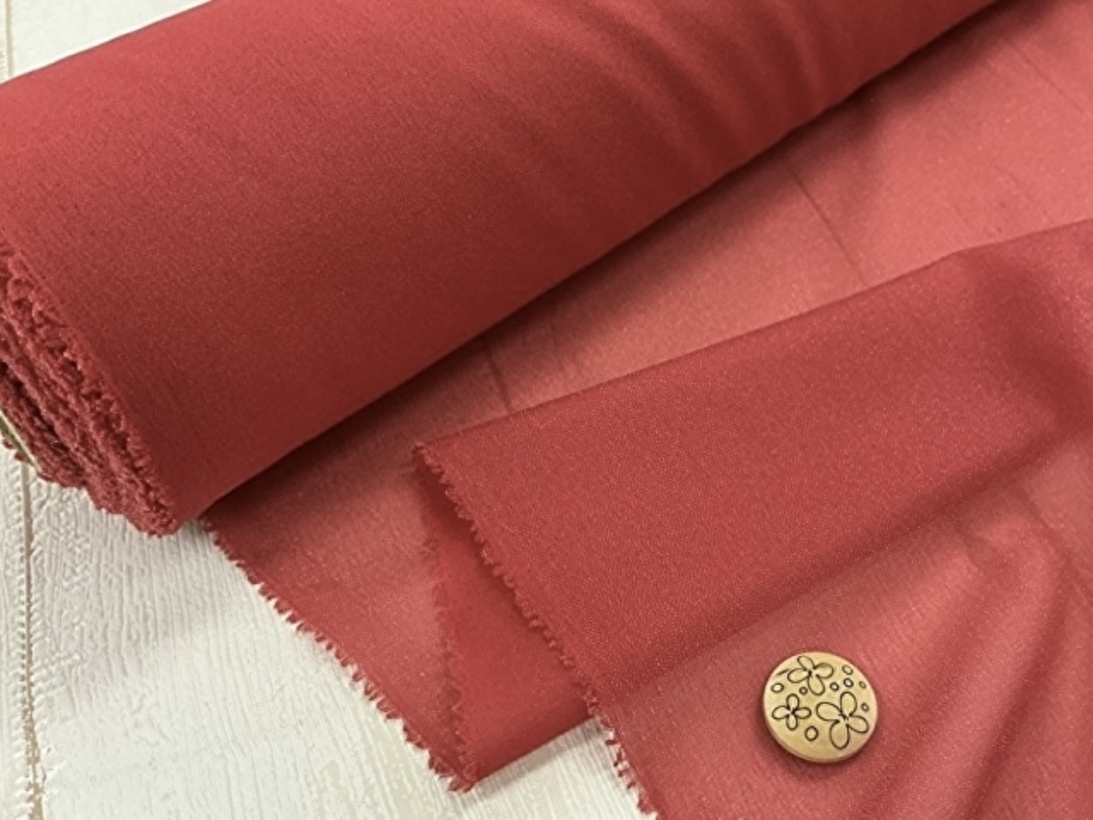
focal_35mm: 29
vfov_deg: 48.2
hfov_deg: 61.7
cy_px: 410
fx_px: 916
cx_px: 546
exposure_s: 1/60
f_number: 1.8
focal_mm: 3
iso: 100
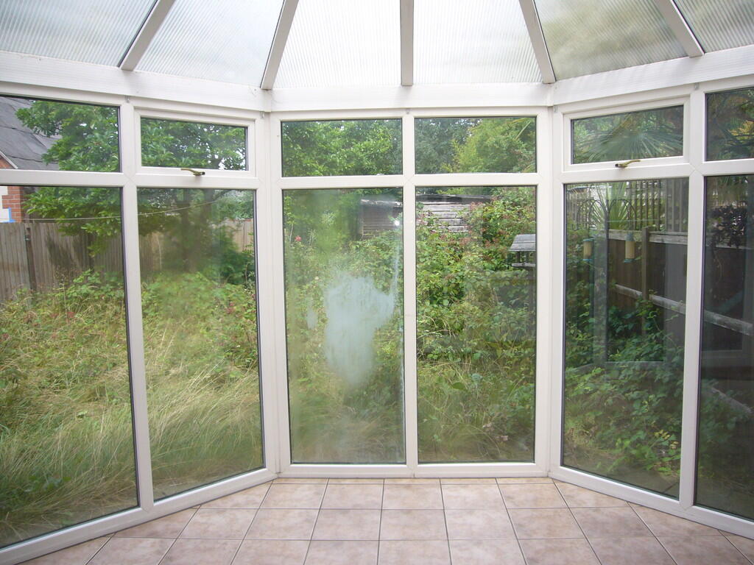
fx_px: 610
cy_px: 282
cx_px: 377
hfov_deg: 63.4
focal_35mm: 28
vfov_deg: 49.7
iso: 80
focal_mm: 4.6
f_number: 5.6
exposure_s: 1/125
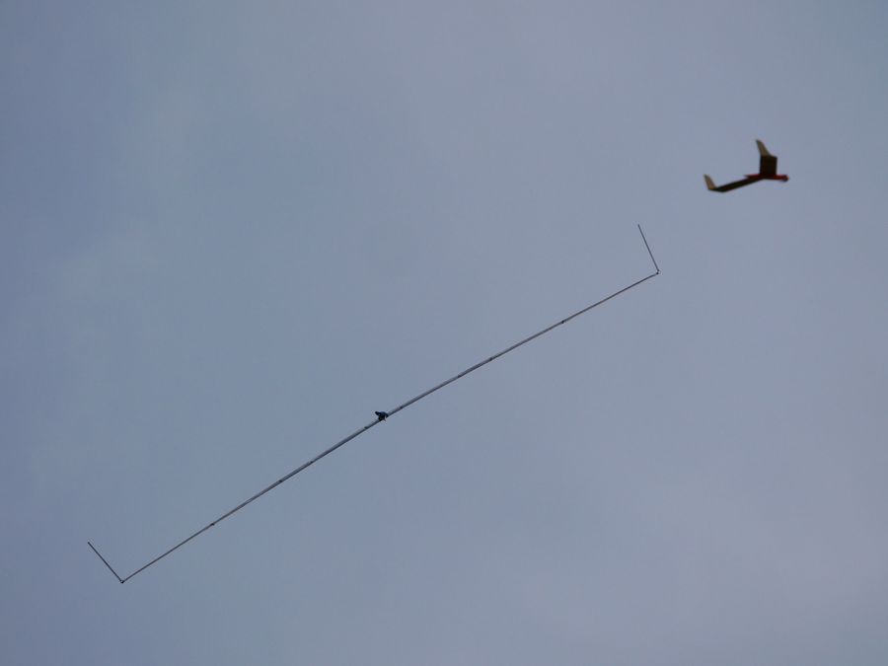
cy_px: 333
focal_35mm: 560
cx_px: 444
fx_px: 14366
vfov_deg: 2.7
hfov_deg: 3.5
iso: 200
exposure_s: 1/1300
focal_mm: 280
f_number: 6.3
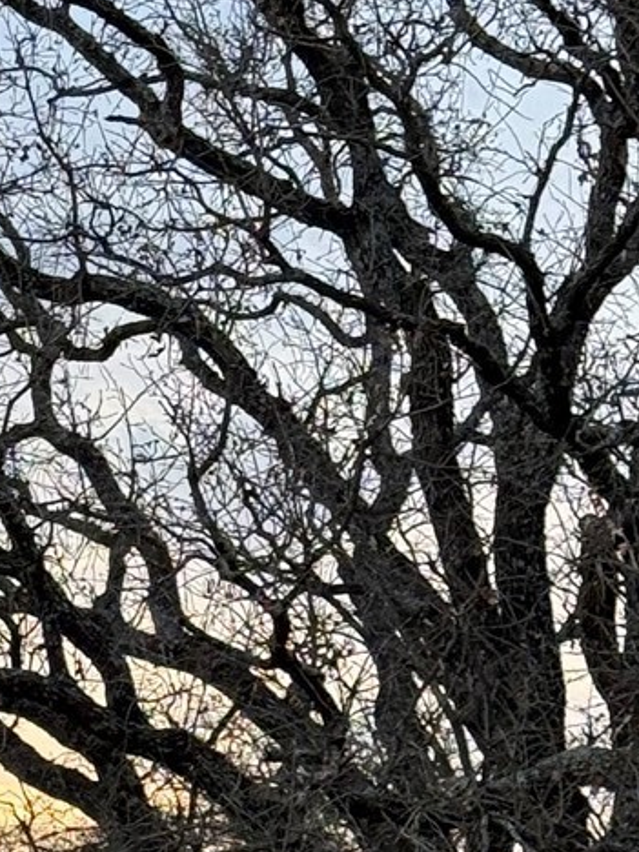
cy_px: 757
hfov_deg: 7.4
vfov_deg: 10.0
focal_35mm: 197
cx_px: -260
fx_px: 4849
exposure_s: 1/121
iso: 80
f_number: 1.78
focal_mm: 6.76
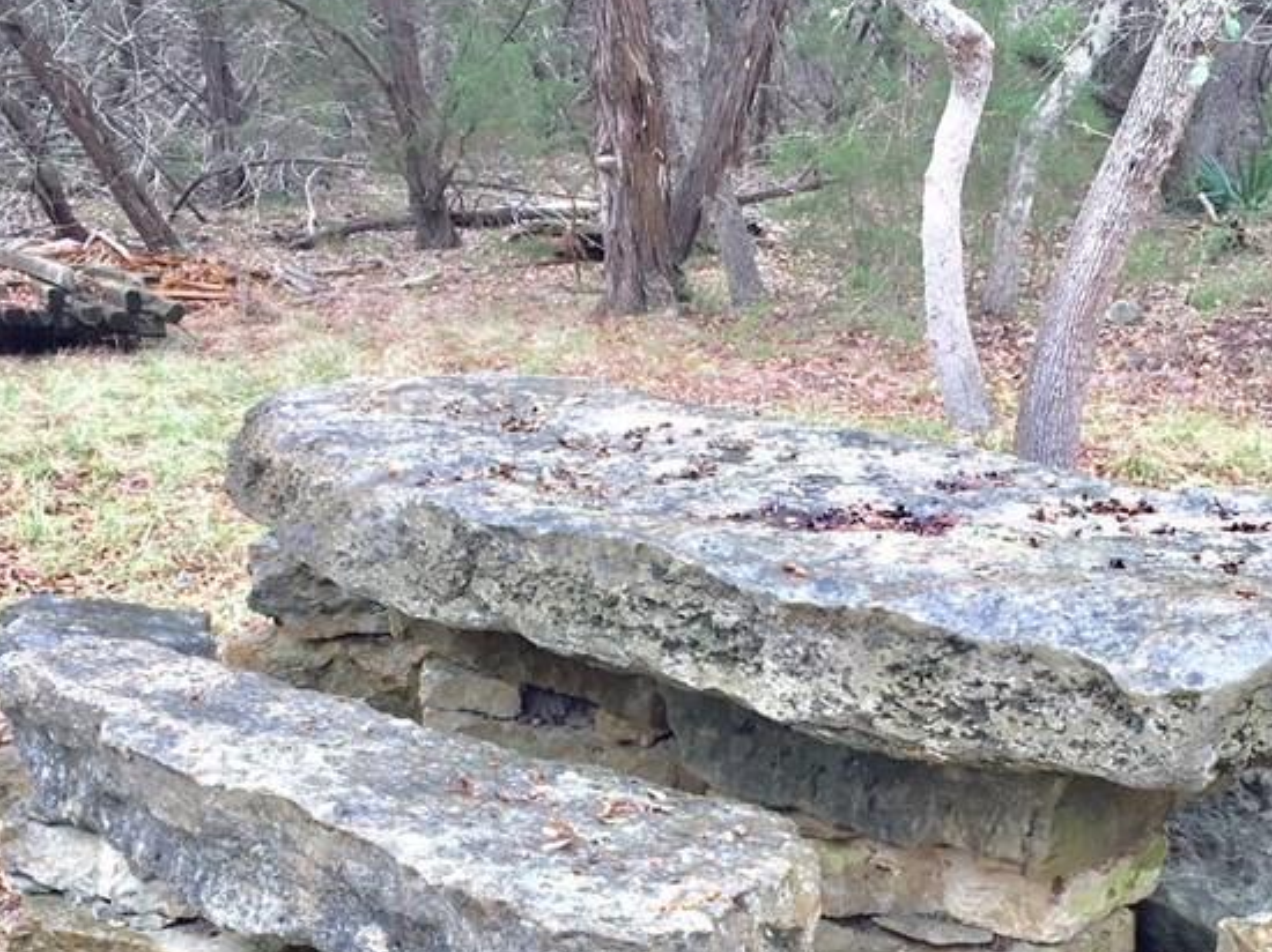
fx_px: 1983
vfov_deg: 26.7
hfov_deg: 35.4
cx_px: 796
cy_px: 709
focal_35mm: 54
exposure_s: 1/60
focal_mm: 4.15
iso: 40
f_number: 2.2
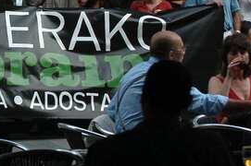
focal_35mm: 301
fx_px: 2098
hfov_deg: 6.8
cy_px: 37
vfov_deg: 4.5
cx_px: -42
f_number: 6
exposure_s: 1/125
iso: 200
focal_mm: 75
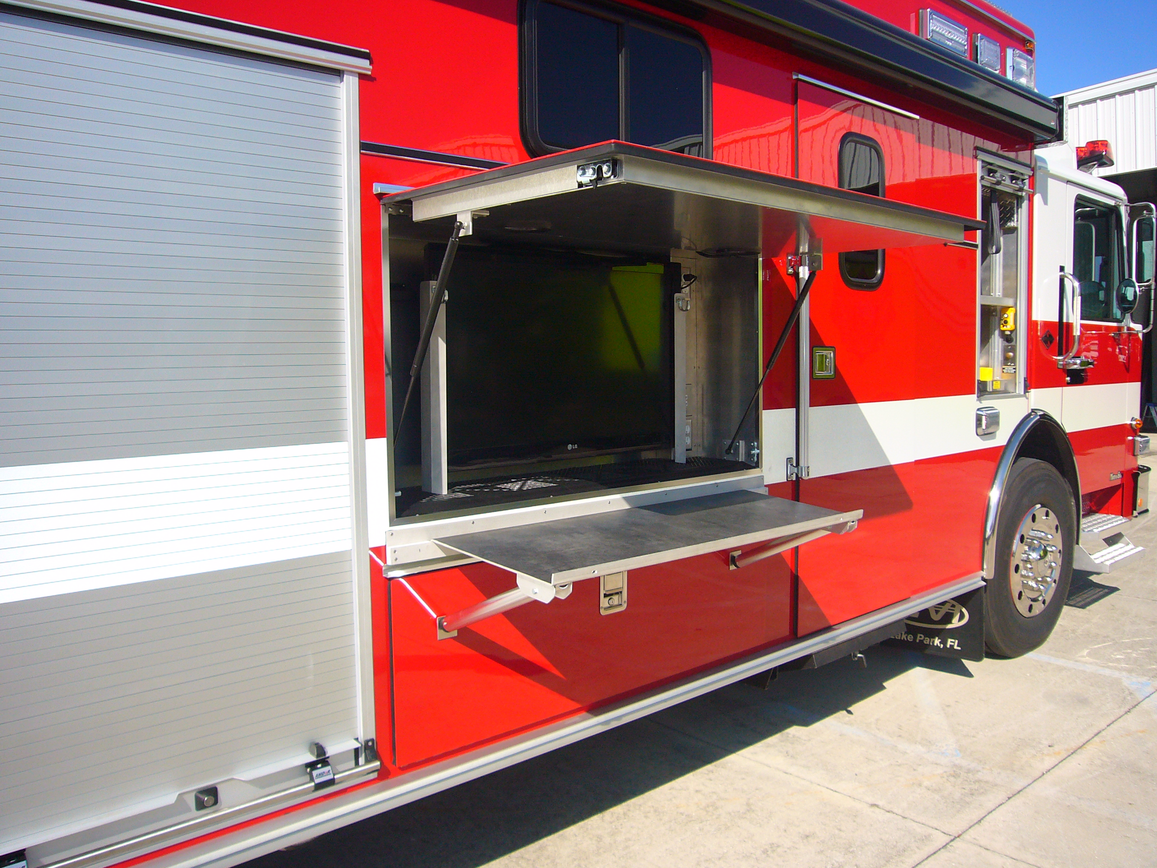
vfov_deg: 48.2
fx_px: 969
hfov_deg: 61.7
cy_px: 434
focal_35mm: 29
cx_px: 578
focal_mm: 4.7
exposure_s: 1/320
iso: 80
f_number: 5.6
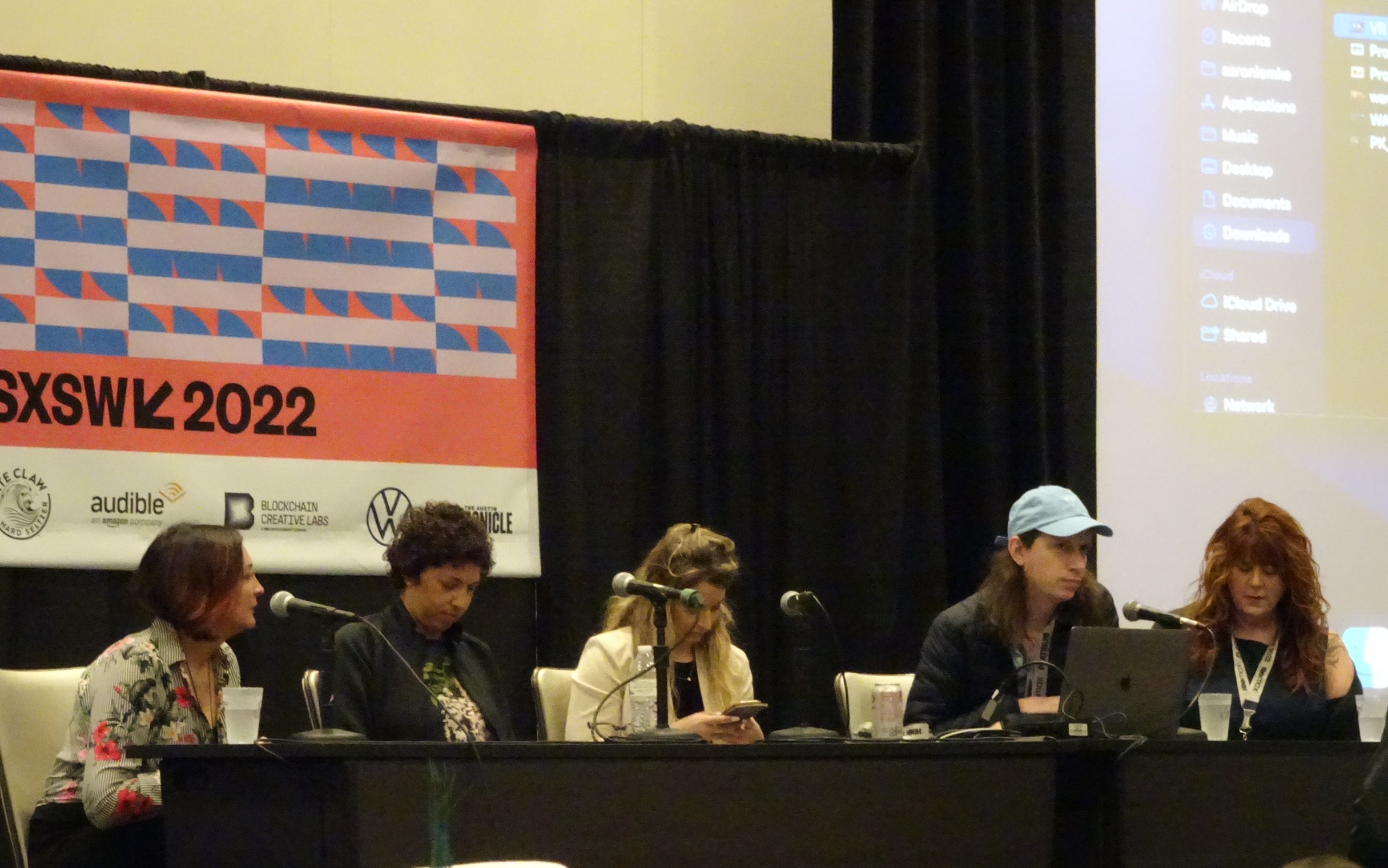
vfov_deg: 10.3
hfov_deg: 16.4
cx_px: 692
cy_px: 420
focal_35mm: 127
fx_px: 4805
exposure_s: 1/20
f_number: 5.6
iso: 3200
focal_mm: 20.29
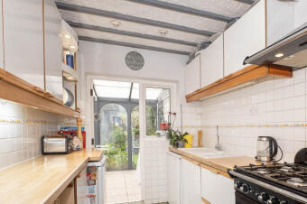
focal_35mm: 21
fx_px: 179
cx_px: 185
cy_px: 133
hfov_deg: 80.2
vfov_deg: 58.3
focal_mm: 10
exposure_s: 1/50
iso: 640
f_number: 5.6
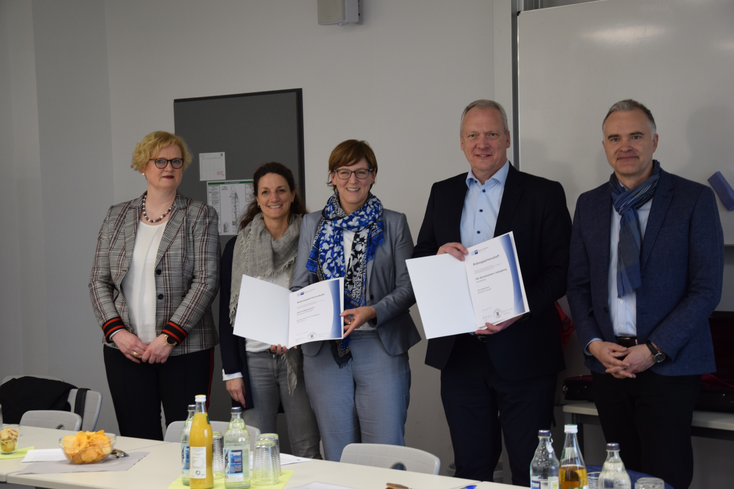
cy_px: 244
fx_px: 1529
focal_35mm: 75
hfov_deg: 27.0
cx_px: 367
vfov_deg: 18.2
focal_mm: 50
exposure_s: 1/60
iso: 800
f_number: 5
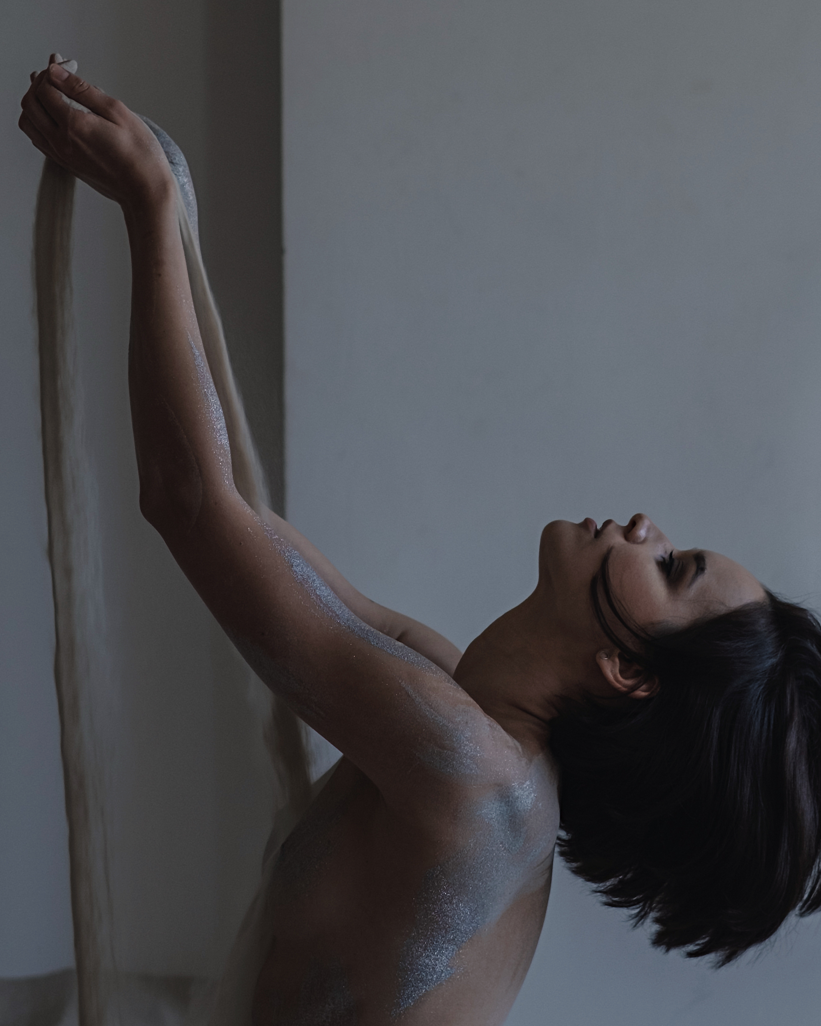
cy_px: 711
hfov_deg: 16.5
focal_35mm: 93
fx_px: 2824
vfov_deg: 20.5
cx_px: 326
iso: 250
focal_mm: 35
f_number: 1.8
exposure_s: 1/250
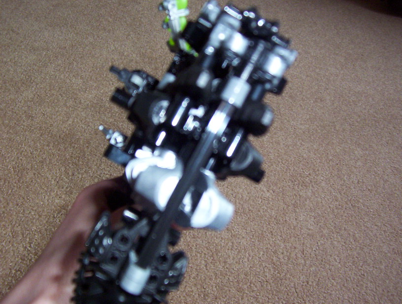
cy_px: 152
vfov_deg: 39.8
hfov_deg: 51.2
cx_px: 201
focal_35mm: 36
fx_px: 419
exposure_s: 1/30
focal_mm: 5.54
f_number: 2.76
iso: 140
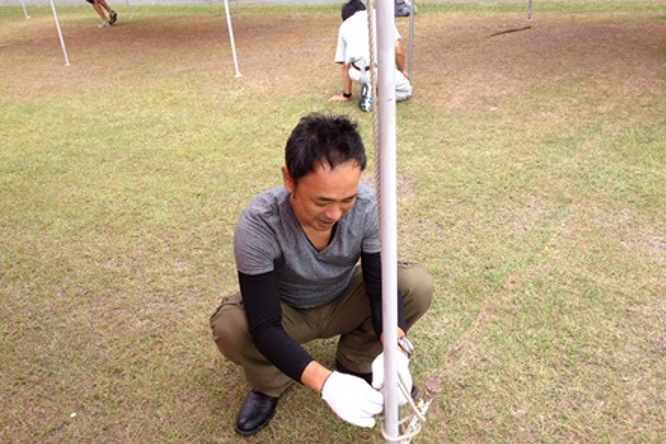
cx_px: 329
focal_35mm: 37
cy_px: 237
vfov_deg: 35.9
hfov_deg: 51.9
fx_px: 684
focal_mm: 4.28
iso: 50
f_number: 2.4
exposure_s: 1/480
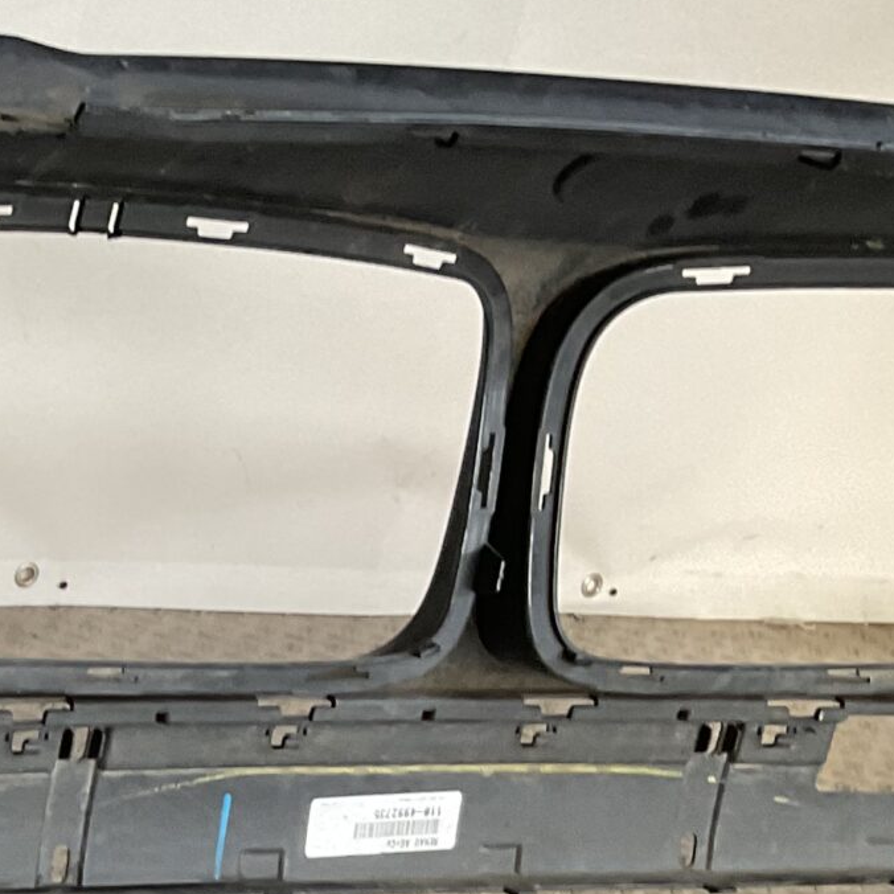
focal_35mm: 97
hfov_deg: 16.2
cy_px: 975
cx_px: -495
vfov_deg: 17.3
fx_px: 2834
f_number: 1.8
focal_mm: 3
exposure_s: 1/50
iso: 80
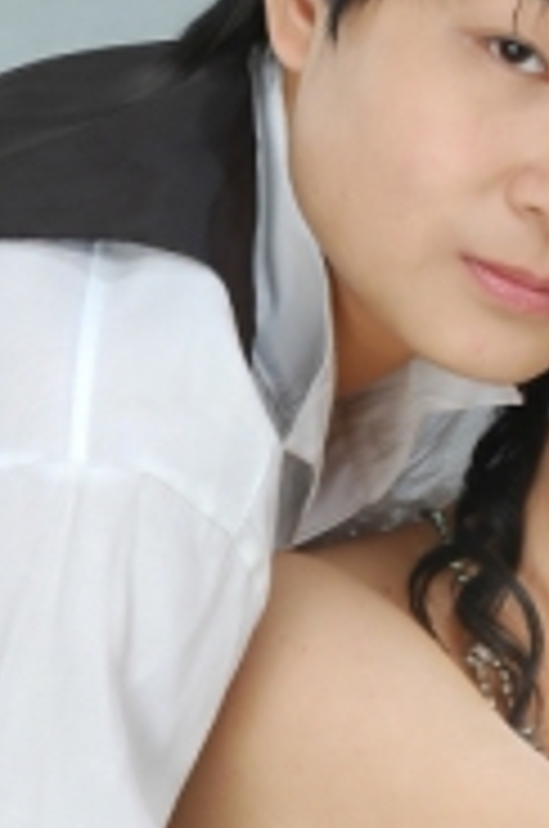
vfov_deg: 8.0
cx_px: 603
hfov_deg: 5.3
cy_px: 657
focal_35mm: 256
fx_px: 5878
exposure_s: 1/160
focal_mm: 70
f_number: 10
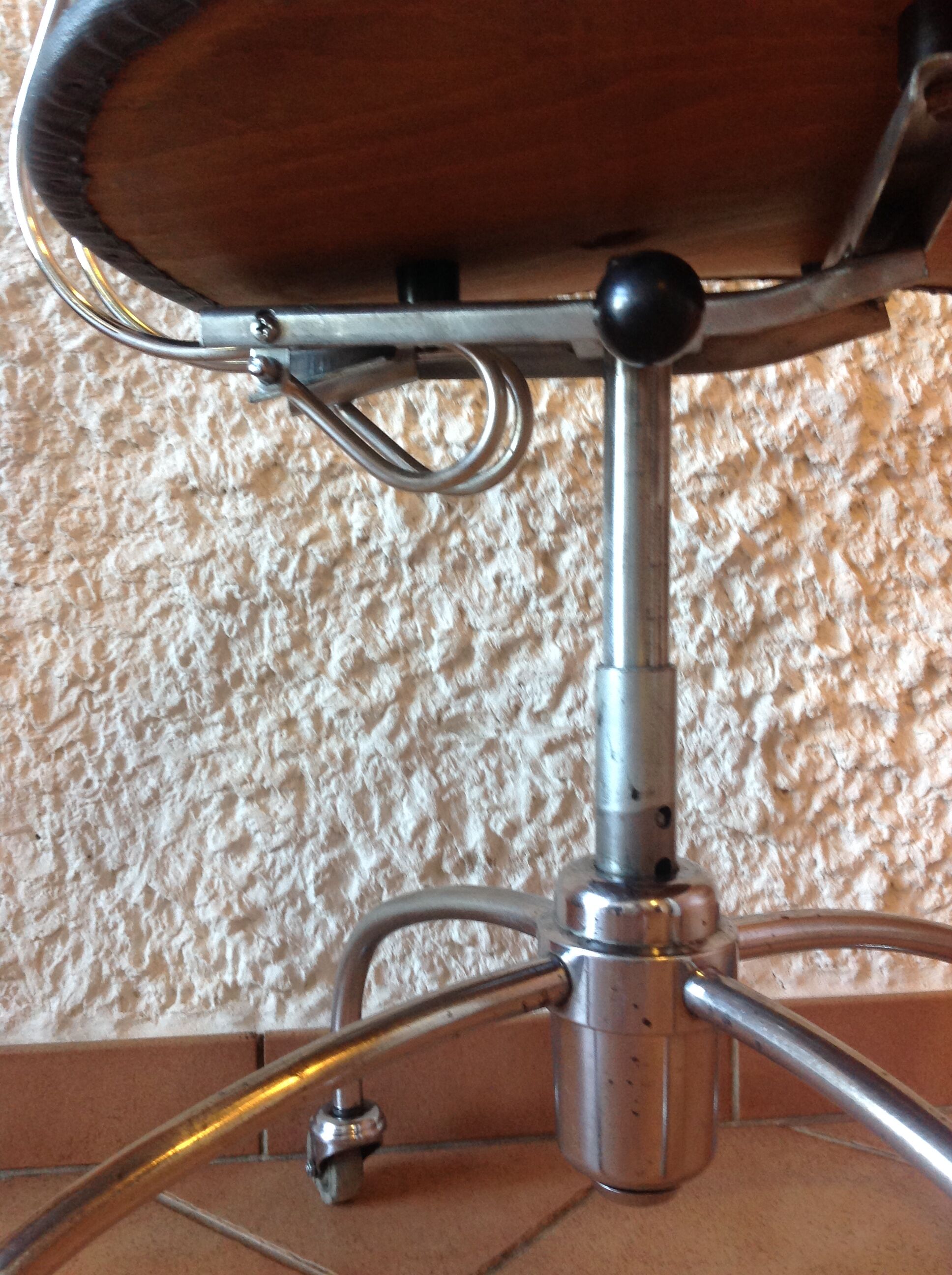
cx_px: 476
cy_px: 638
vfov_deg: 52.7
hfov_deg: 40.6
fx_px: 1287
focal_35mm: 35
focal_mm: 4.28
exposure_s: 1/15
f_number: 2.4
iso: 125
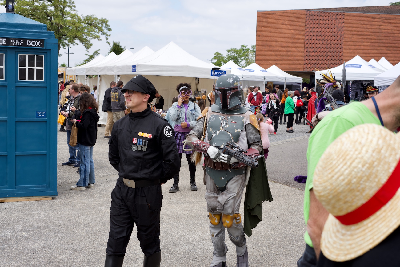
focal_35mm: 50
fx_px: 556
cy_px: 134
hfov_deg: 39.6
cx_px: 200
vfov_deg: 27.0
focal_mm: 50
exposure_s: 1/125
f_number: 9
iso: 100
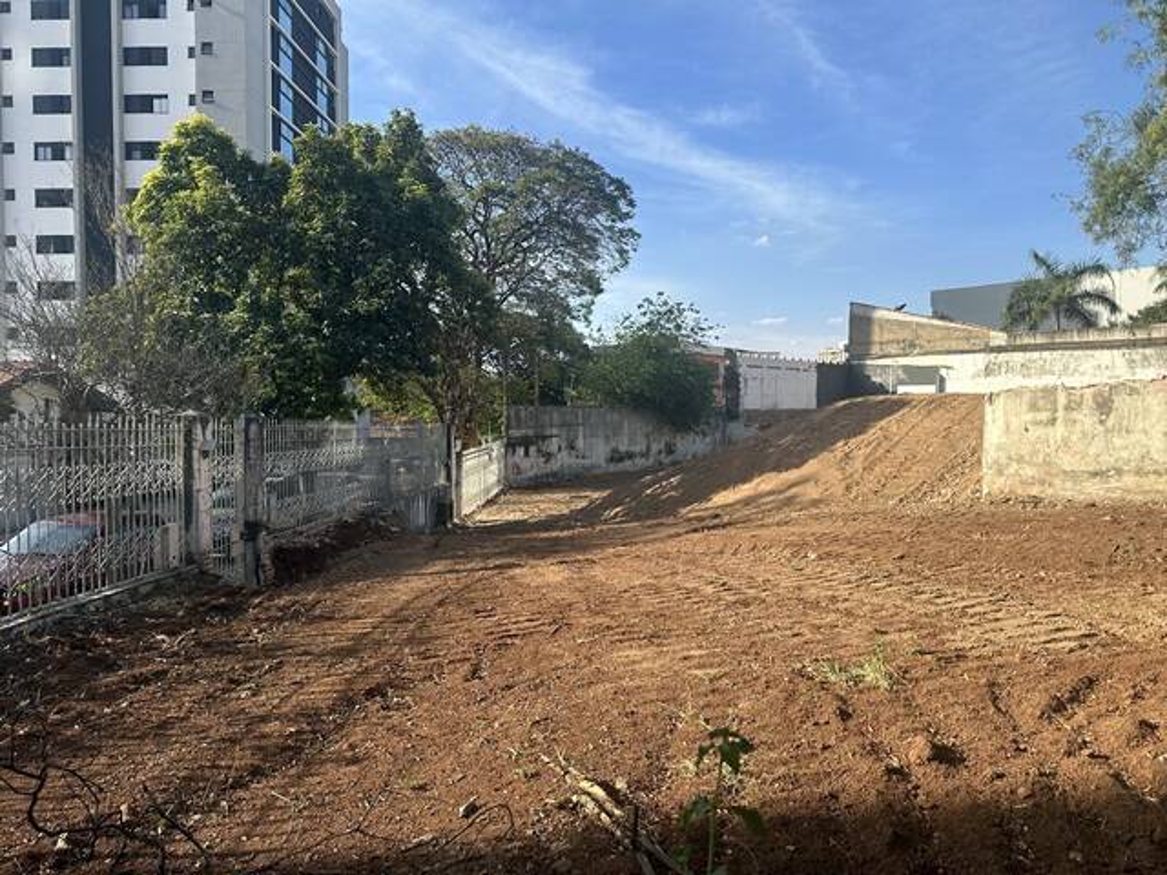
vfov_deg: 56.8
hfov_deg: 71.6
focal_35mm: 24
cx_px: 584
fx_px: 809
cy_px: 438
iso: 80
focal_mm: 6.86
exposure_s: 1/2028
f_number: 1.78
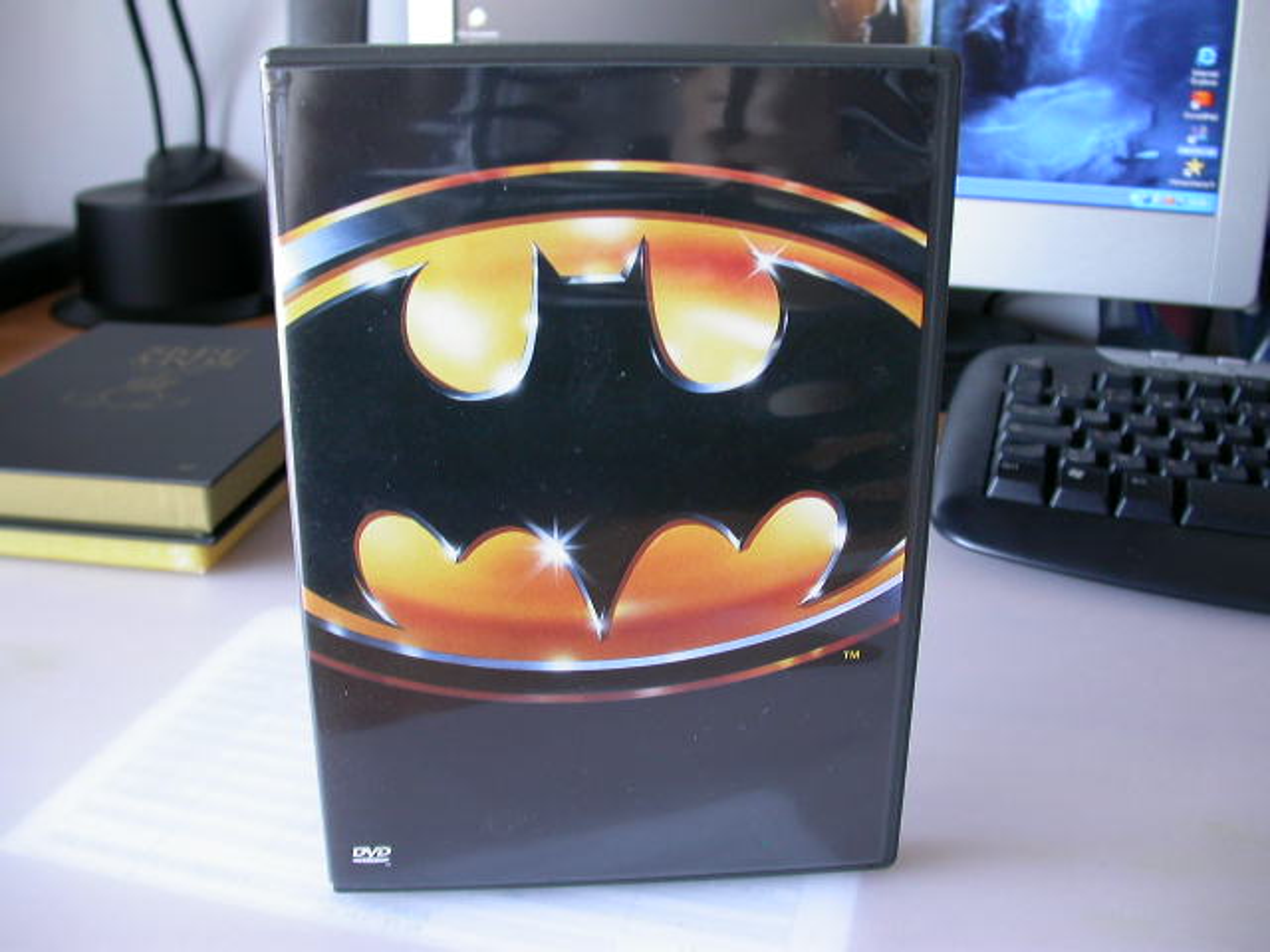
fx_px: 1394
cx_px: 635
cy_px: 476
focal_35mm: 38
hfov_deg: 49.0
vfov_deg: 37.7
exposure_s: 1/8.4
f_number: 2.6
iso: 100
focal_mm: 7.85
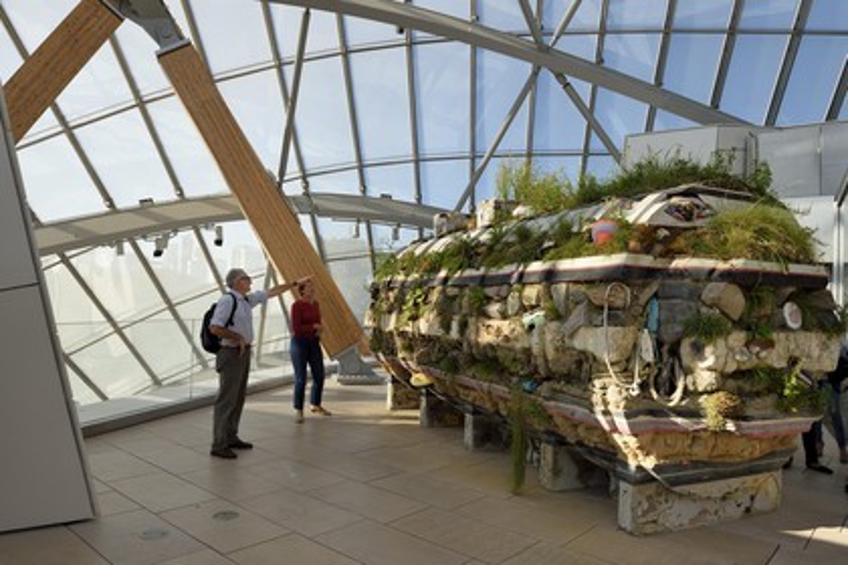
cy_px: 282
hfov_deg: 73.7
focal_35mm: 24
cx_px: 424
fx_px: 565
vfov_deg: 53.1
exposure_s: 1/200
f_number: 10
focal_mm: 24
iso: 200
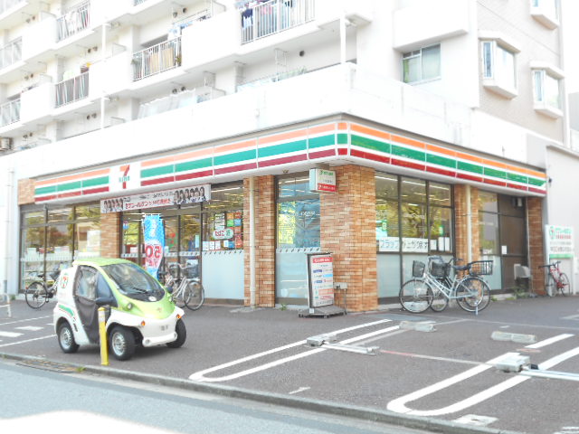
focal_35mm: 39
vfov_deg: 36.8
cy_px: 217
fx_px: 652
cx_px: 290
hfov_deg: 47.9
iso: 80
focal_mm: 6.7
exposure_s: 1/80
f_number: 3.9
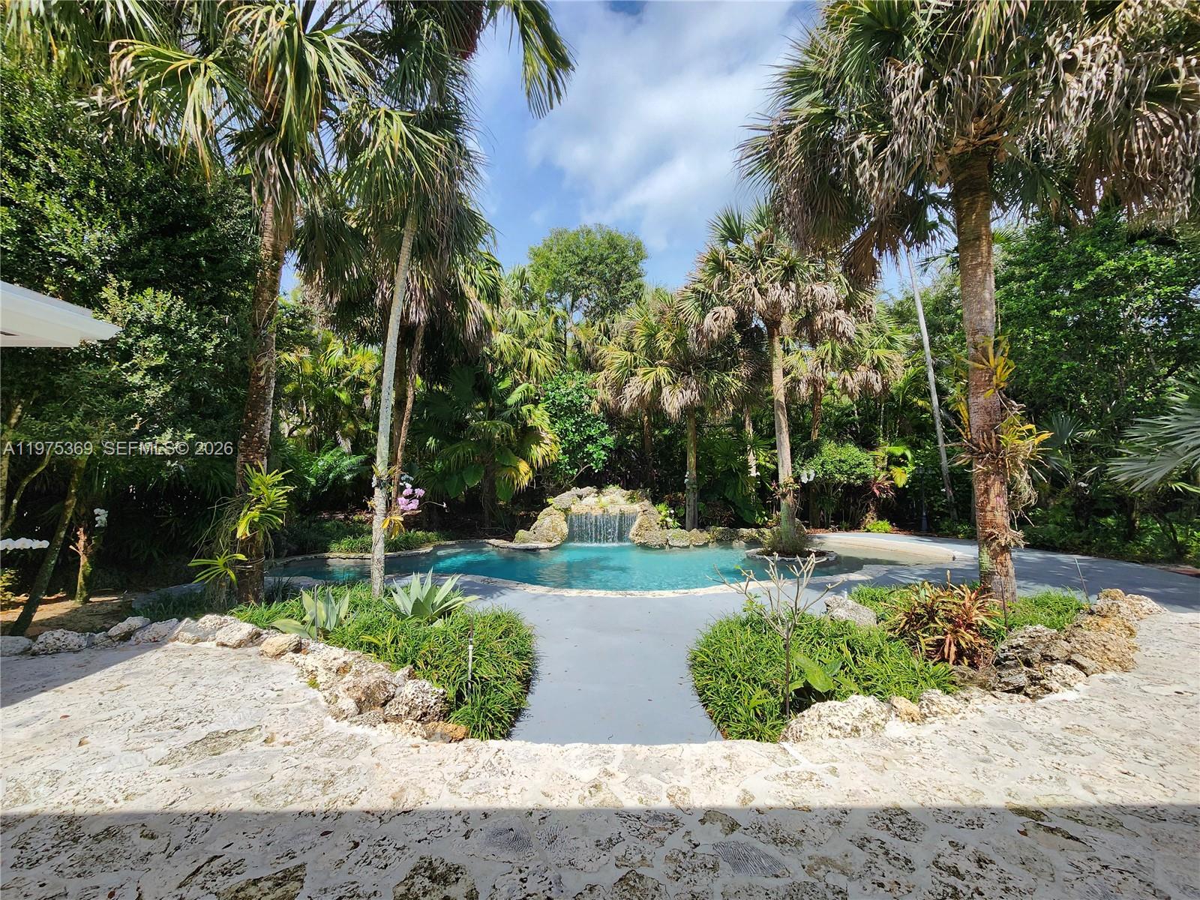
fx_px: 451
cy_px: 450
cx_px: 600
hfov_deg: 106.2
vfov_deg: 89.9
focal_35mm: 13
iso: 50
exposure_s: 1/1709
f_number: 2.2
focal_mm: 2.2
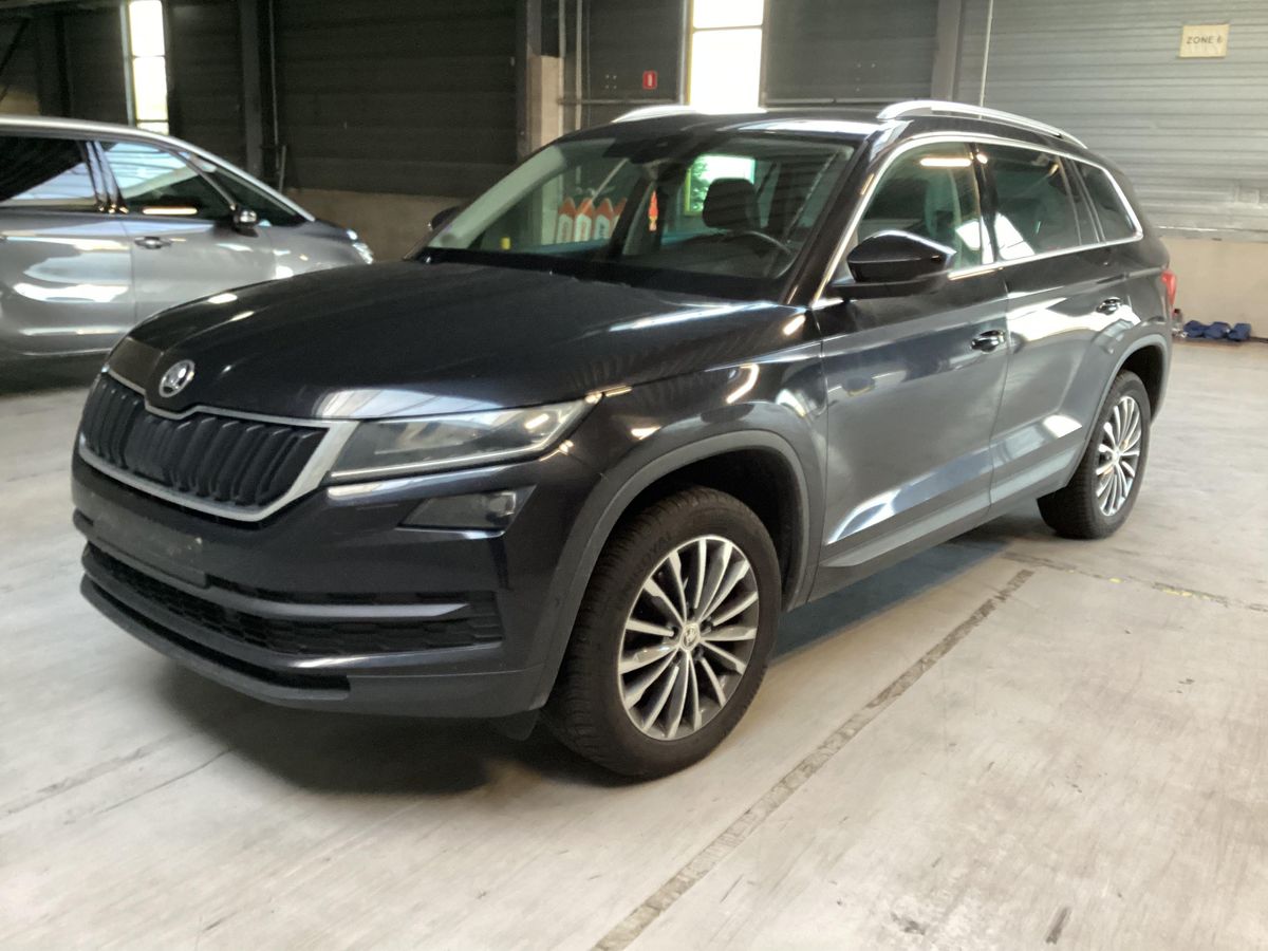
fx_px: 1136
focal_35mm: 31
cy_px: 476
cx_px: 634
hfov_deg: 58.4
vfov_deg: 45.4
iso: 320
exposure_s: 1/33
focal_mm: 3.3
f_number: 2.4
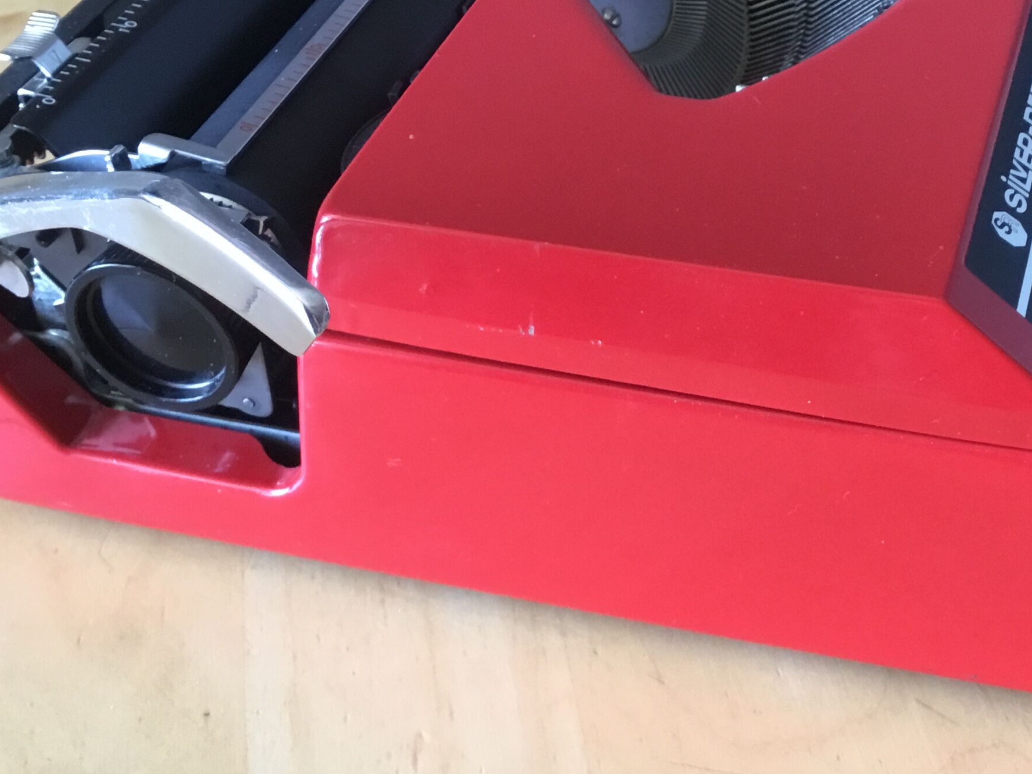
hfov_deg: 33.3
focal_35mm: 57
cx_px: 731
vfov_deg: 25.7
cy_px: 386
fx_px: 1699
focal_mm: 3.3
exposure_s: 1/33
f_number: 2.4
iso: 160
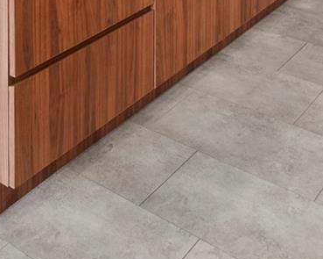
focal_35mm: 61
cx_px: 161
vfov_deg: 19.2
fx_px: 583
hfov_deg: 31.0
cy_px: -202
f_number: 8
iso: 1000
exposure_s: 1/15
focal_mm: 10
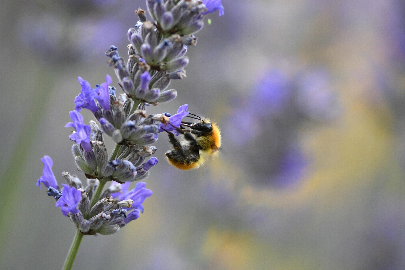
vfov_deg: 2.1
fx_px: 7333
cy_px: 140
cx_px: 218
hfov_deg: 3.2
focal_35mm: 652
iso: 1600
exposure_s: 1/1600
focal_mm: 300
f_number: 4
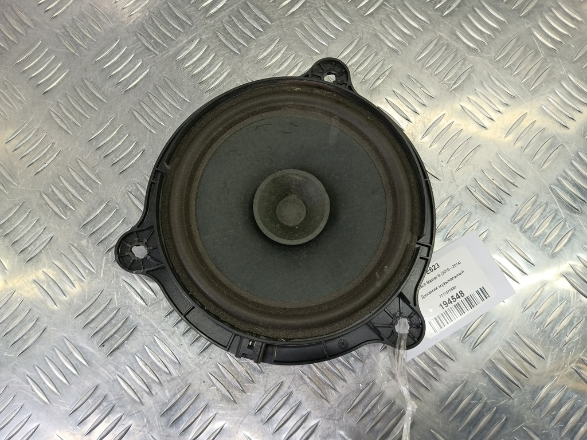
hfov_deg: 73.9
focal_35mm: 23
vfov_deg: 58.9
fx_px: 390
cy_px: 220
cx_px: 294
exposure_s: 1/50
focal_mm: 4.11
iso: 105
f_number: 1.6
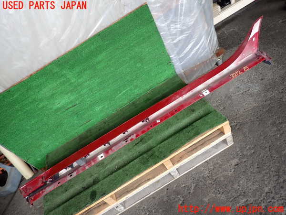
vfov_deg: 54.9
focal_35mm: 25
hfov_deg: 69.4
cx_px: 143
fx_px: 207
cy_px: 108
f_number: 2
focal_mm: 4.5
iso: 100
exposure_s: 1/125
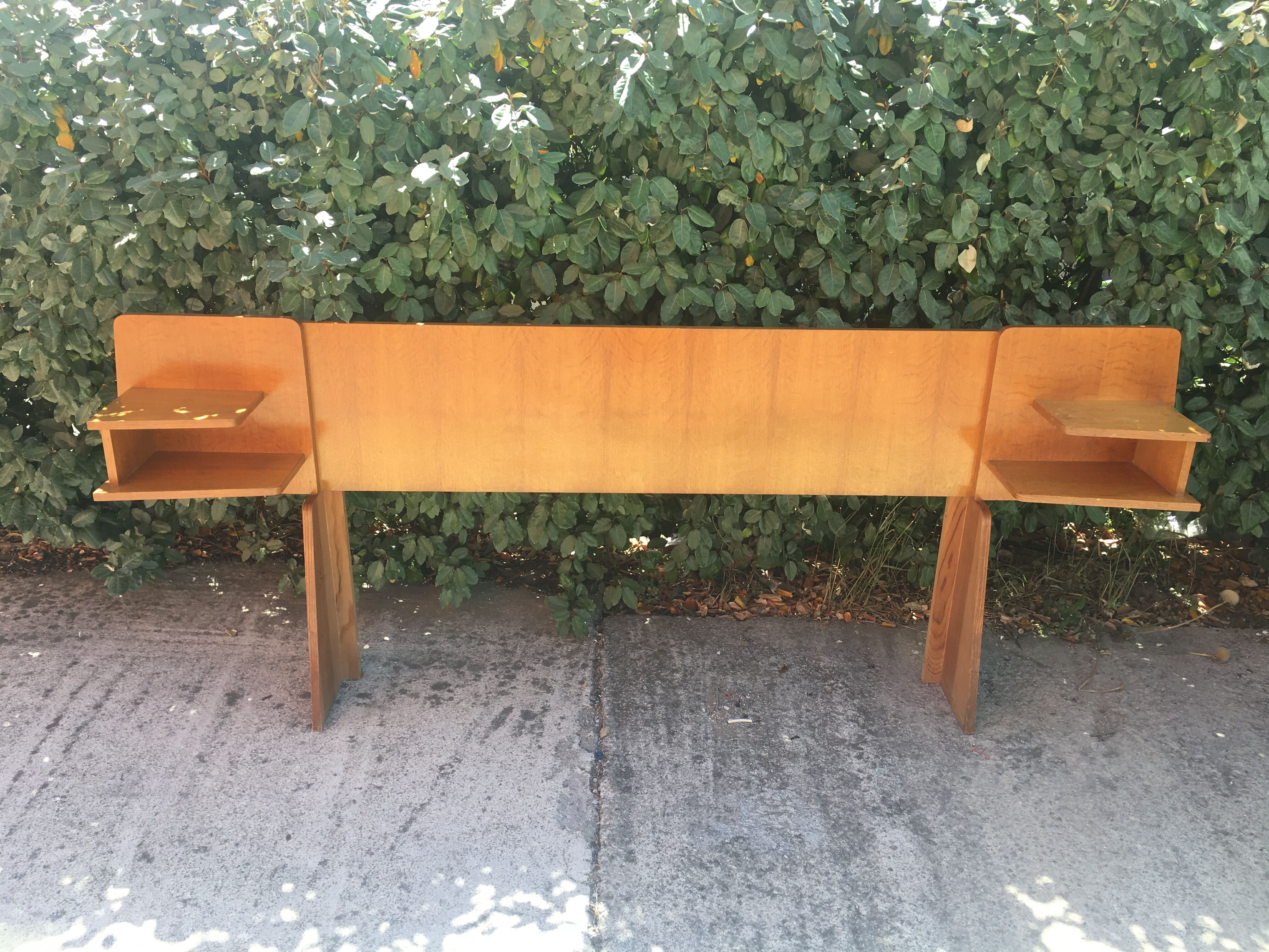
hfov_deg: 61.7
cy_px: 476
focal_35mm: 29
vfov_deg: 48.2
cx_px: 634
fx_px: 1063
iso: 25
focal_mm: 4.15
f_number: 2.2
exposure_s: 1/268
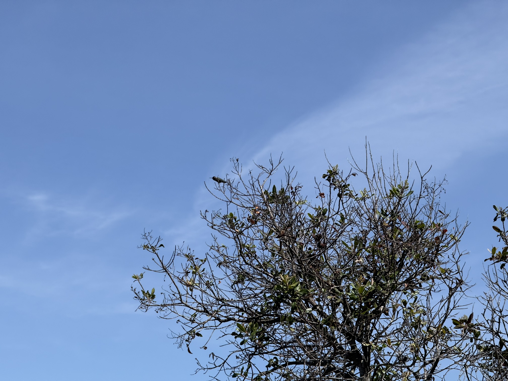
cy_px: 190
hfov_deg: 16.4
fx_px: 1761
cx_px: 254
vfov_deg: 12.3
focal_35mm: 120
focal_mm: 15.66
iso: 50
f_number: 2.8
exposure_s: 1/1969
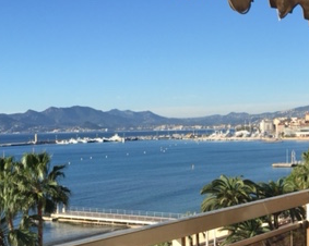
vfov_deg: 23.5
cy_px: 198
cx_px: 238
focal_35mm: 64
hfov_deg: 29.1
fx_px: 585
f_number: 2.2
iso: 32
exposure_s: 1/1464
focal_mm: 4.15
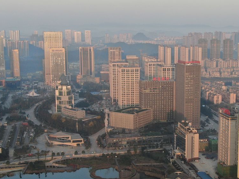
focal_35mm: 64
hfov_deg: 29.9
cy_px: 92
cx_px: 173
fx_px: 442
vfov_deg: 22.9
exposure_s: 1/160
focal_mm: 6.92
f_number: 3.5
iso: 100
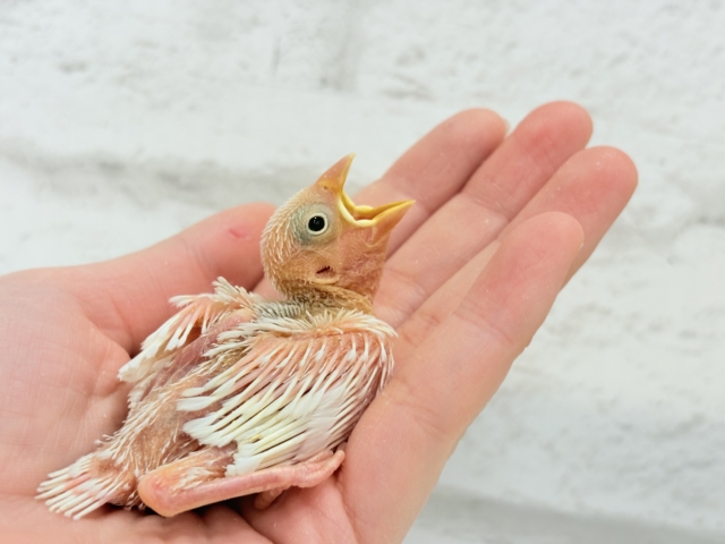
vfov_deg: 28.0
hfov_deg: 36.8
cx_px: 362
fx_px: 1089
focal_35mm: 52
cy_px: 272
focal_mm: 5.96
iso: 40
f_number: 1.6
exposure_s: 1/50
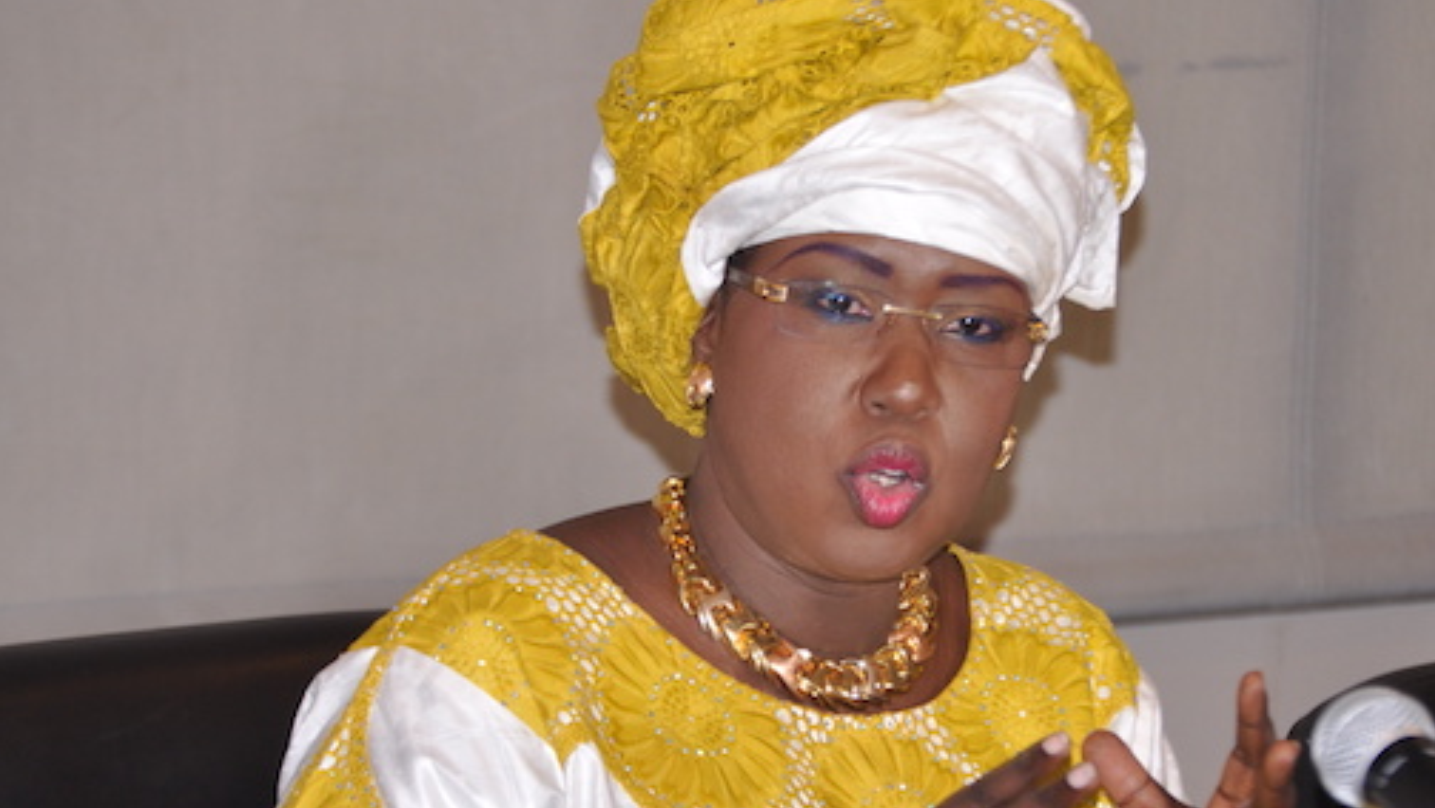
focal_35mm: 170
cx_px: 888
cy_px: 491
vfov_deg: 7.1
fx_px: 6471
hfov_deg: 12.6
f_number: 4.5
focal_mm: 78
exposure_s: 1/80
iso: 400
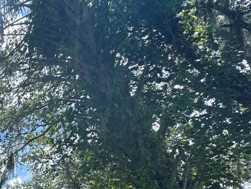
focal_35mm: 47
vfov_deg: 26.6
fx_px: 341
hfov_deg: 28.4
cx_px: -115
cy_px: 239
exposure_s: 1/734
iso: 40
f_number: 2.2
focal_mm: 2.22
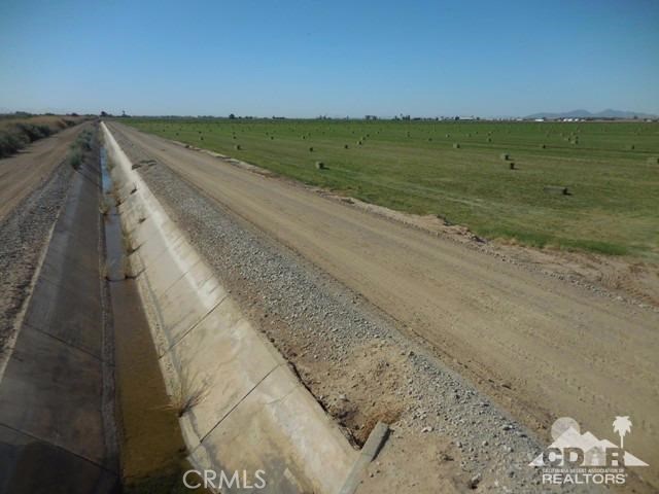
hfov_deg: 69.4
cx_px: 330
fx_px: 476
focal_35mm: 25
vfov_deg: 54.9
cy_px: 247
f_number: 6.6
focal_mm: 4.5
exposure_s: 1/800
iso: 125
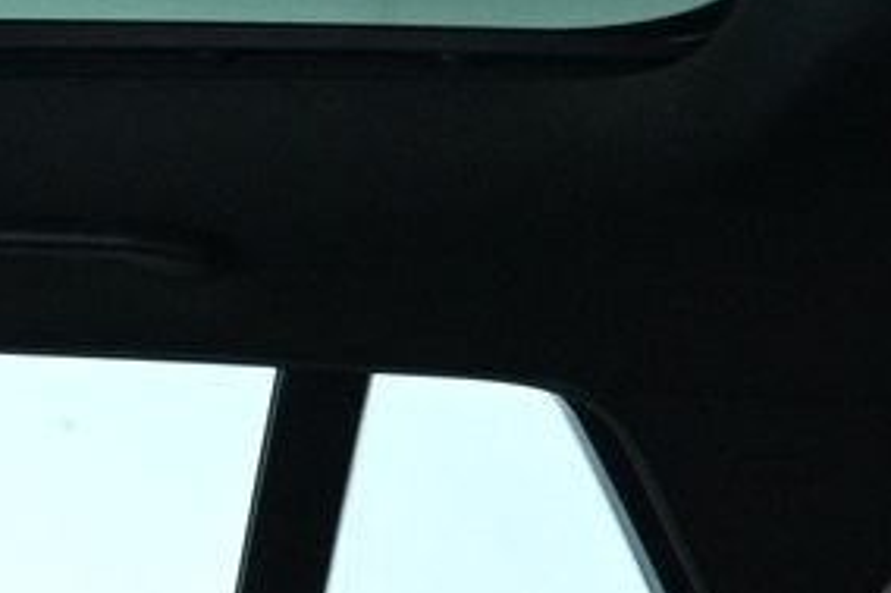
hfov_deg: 14.2
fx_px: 3389
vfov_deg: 8.6
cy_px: 1657
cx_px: -380
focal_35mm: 137
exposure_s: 1/15
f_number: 3.5
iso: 1600
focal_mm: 16
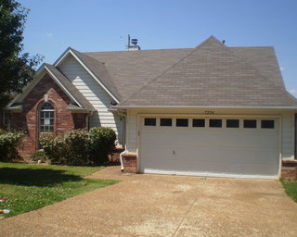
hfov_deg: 47.9
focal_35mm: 38
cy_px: 118
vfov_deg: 39.2
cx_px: 147
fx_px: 334
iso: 64
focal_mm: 6.3
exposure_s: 1/800
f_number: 4.6
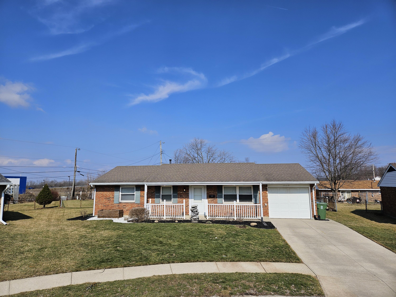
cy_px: 148
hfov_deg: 73.9
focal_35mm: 23
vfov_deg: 58.9
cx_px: 198
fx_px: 263
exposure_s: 1/3418
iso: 25
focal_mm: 5.4
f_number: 1.8
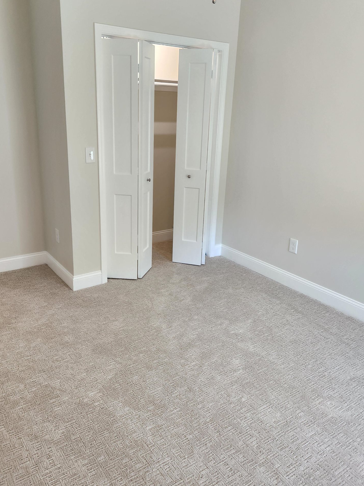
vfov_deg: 63.5
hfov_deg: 49.7
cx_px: 175
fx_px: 393
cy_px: 240
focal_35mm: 28
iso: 125
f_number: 1.8
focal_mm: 5.4
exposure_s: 1/180
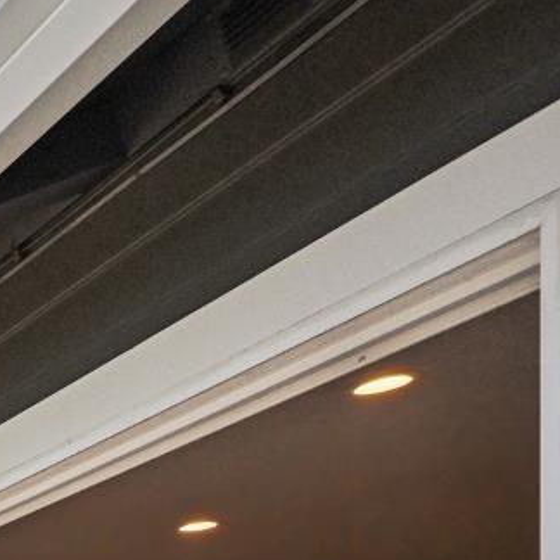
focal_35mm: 55
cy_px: 837
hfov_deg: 16.3
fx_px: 1007
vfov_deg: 24.4
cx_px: -714
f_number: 13
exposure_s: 1/250
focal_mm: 14
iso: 1600
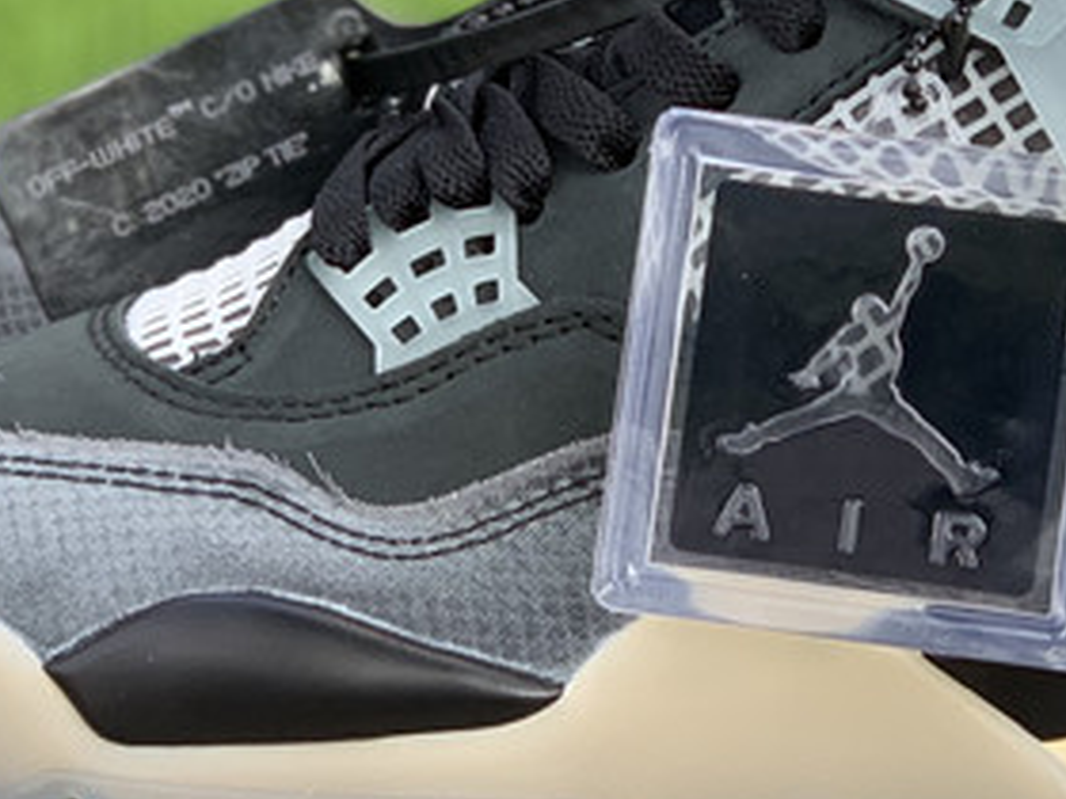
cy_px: 291
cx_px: 773
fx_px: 4866
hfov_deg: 12.5
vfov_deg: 9.4
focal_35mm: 158
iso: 16
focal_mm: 6
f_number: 2.4
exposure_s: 1/122
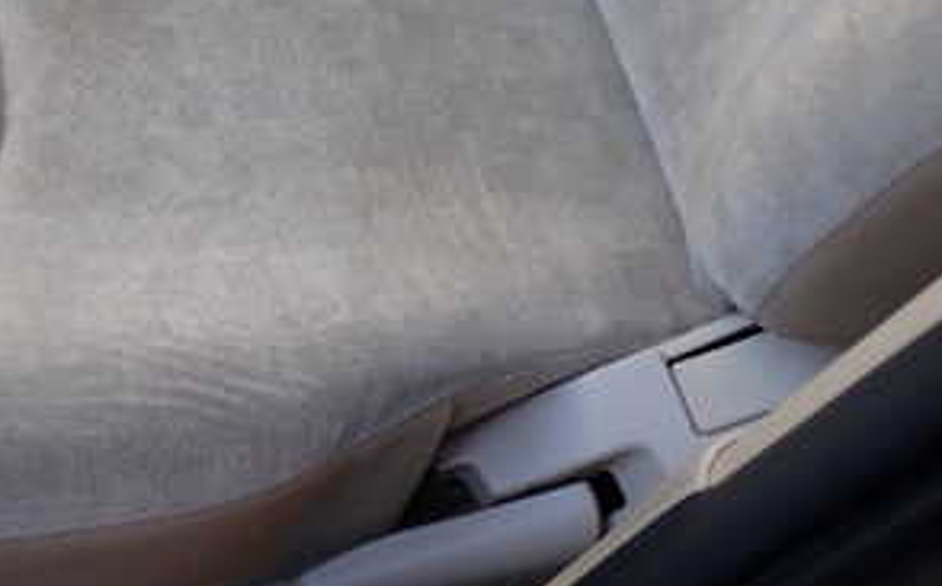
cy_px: 93
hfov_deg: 29.7
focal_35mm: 65
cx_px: 32
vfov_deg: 19.7
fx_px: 1667
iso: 100
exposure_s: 1/80
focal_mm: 5.4
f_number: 2.3
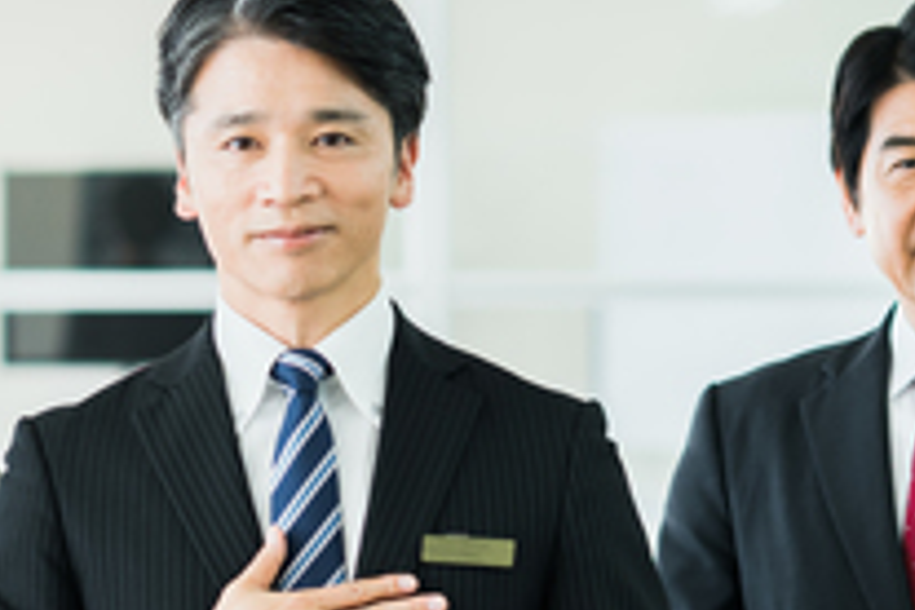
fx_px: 6684
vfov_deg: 5.2
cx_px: 66
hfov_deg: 7.8
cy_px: 464
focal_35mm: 263
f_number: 3.2
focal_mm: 85
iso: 500
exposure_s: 1/160
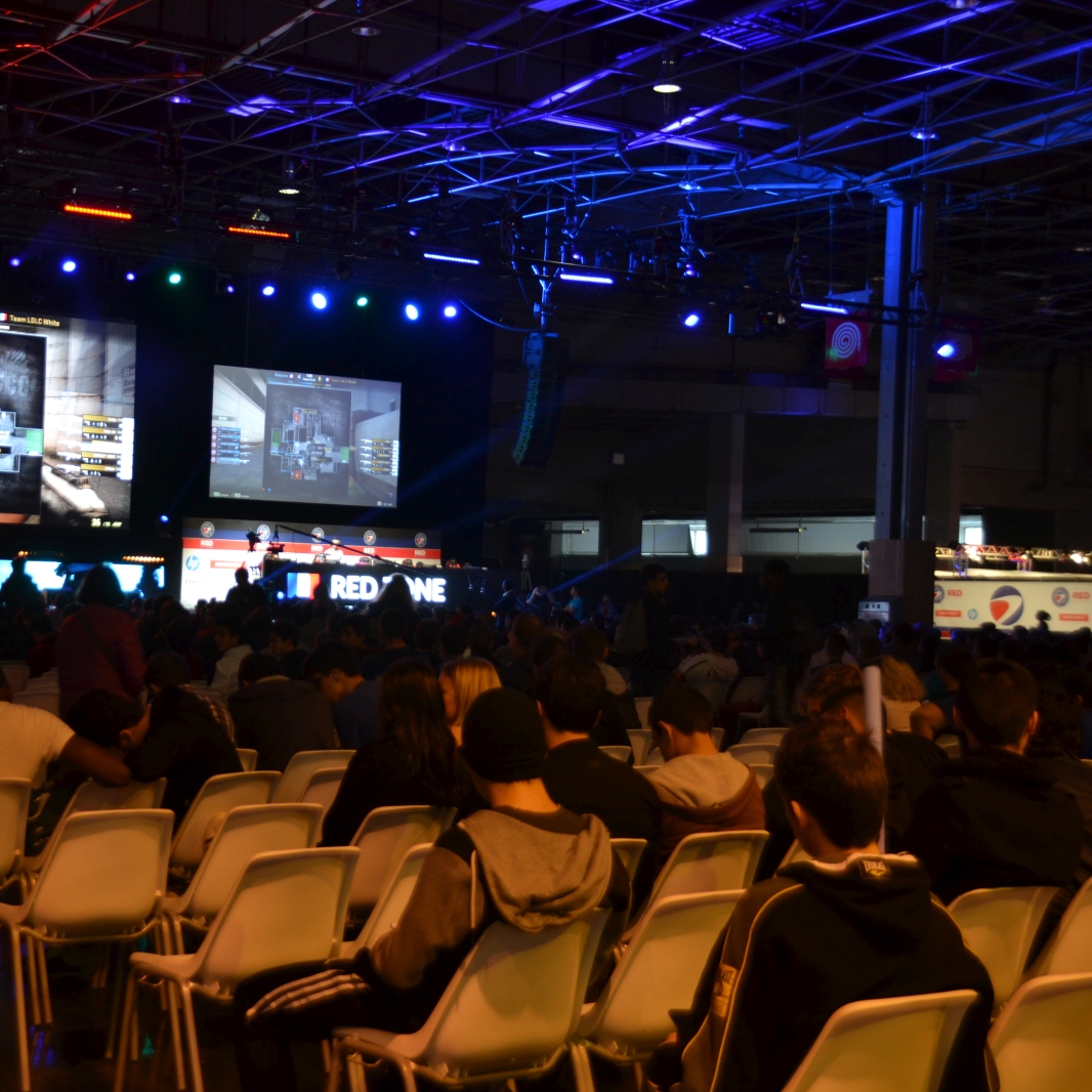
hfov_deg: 27.4
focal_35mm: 62
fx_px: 2213
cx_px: 292
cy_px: 544
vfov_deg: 27.7
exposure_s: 1/20
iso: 400
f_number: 4
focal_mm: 32
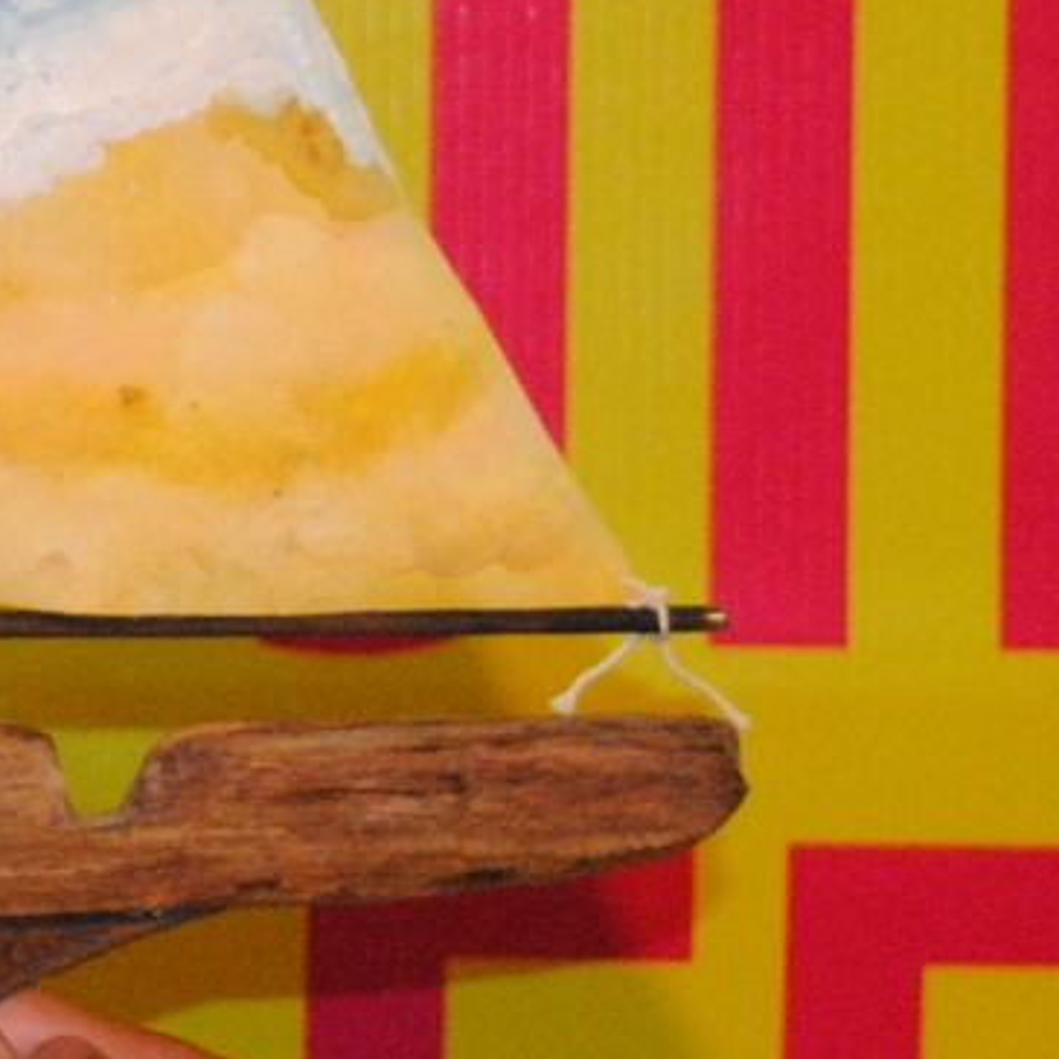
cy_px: -524
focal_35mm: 285
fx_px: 9864
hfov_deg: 6.0
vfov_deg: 6.1
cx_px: -1146
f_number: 5
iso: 1250
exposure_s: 1/40
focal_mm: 42
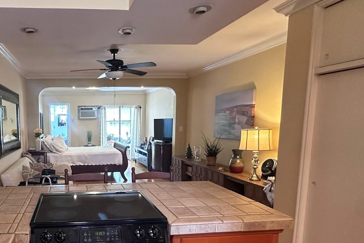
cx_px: 91
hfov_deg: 65.2
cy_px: 157
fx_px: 263
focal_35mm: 26
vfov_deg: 48.9
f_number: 2.2
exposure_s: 1/60
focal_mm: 2.22
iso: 400
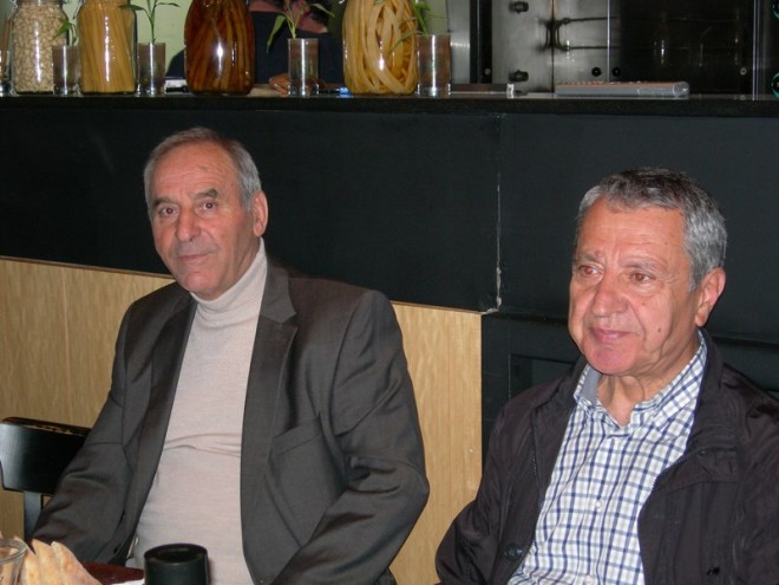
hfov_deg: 27.0
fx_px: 1620
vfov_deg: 20.4
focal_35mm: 72
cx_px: 390
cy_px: 292
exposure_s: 1/60.1
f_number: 3.7
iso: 163
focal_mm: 14.9
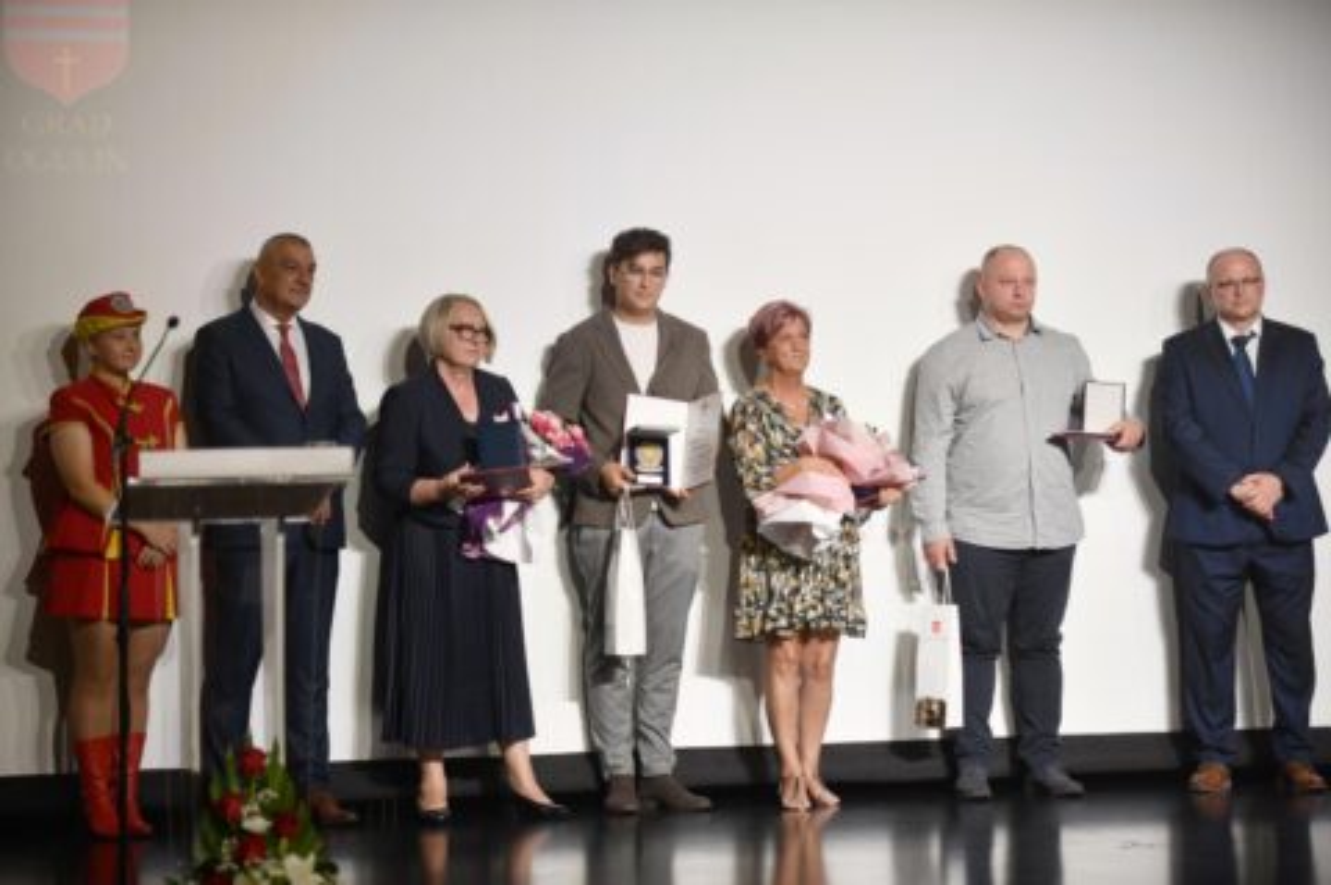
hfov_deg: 18.6
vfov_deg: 12.4
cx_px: 666
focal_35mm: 110
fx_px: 4063
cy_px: 442
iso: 400
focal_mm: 110
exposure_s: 1/160
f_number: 2.8
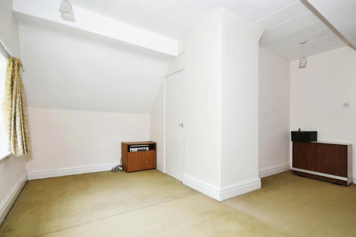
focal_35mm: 17
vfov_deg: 70.2
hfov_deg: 92.8
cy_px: 133
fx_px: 168
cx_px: 201
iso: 400
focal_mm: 10
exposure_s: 1/60
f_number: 8
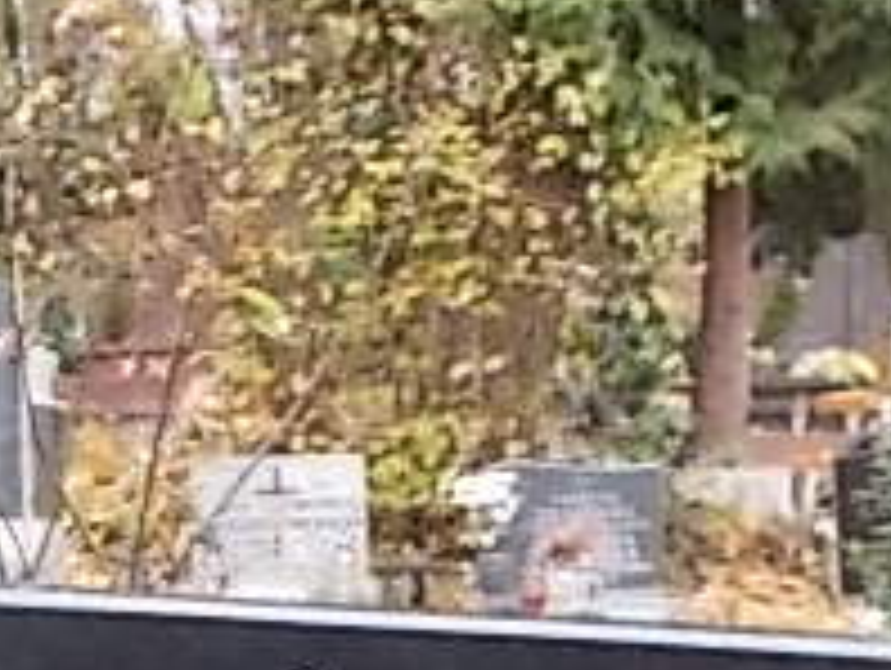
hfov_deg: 23.1
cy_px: 1016
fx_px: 2165
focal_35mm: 84
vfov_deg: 16.1
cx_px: 274
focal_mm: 4.6
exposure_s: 1/30
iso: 80
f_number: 3.2
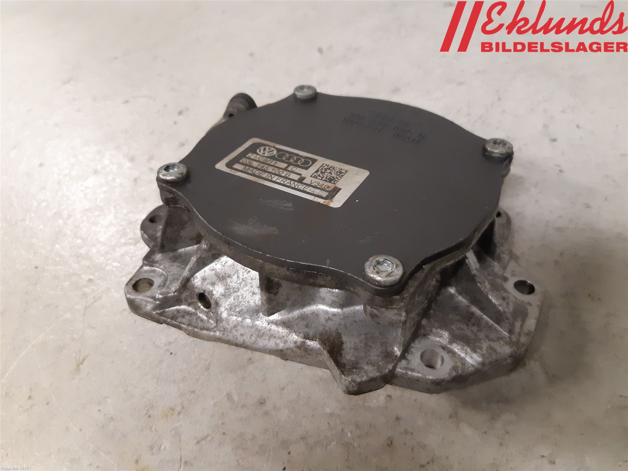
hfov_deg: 67.3
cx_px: 314
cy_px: 236
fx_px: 472
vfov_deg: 53.1
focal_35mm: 26
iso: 320
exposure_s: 1/50
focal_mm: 3.93
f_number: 1.7
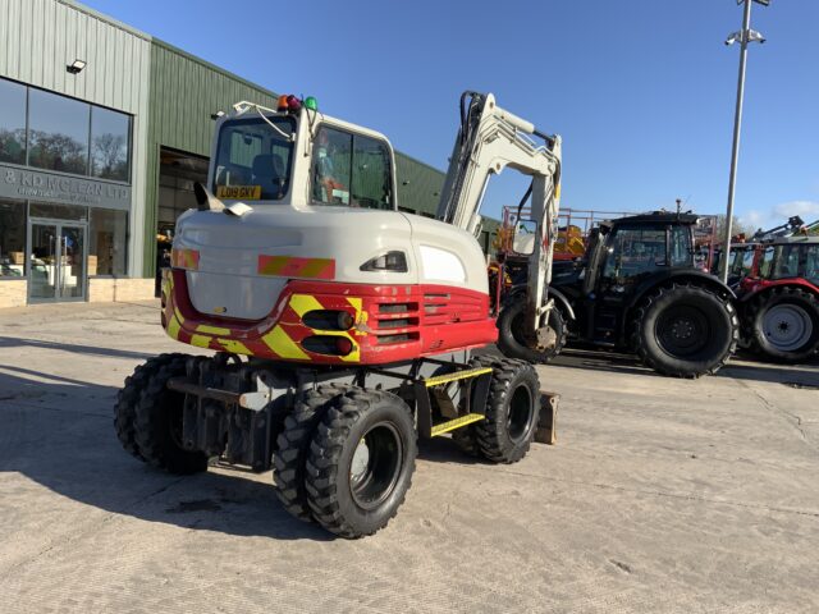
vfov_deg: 48.2
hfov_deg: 61.7
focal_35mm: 29
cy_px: 307
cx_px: 410
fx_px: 686
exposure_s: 1/1377
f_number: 1.8
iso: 16
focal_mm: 3
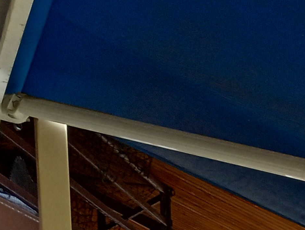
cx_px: 582
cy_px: 542
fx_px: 1226
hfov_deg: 12.7
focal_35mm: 139
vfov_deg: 9.6
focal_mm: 3.42
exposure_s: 1/50
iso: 112
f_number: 2.2
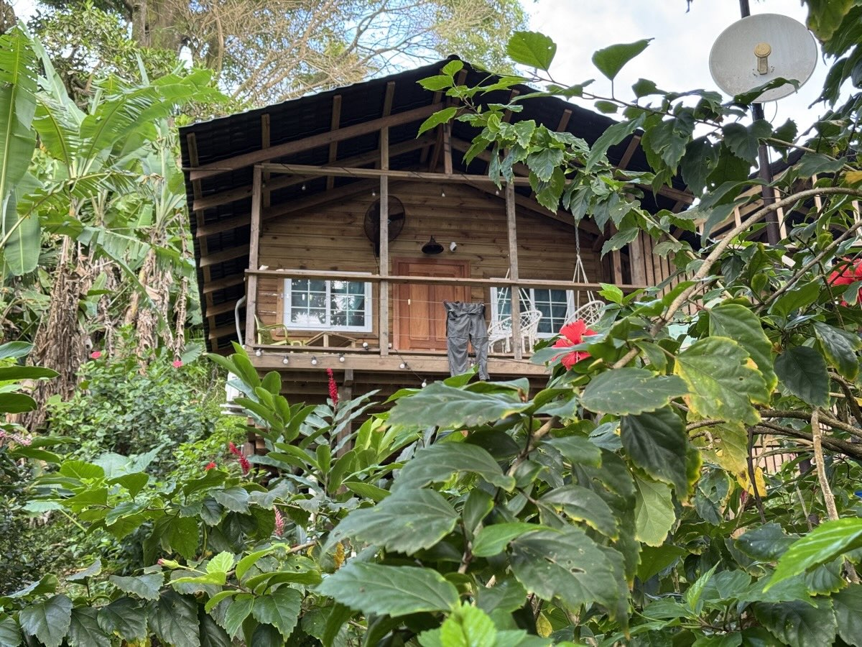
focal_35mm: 48
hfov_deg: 39.7
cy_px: 324
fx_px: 1195
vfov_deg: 30.3
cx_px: 431
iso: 100
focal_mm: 6.76
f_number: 1.78
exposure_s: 1/96
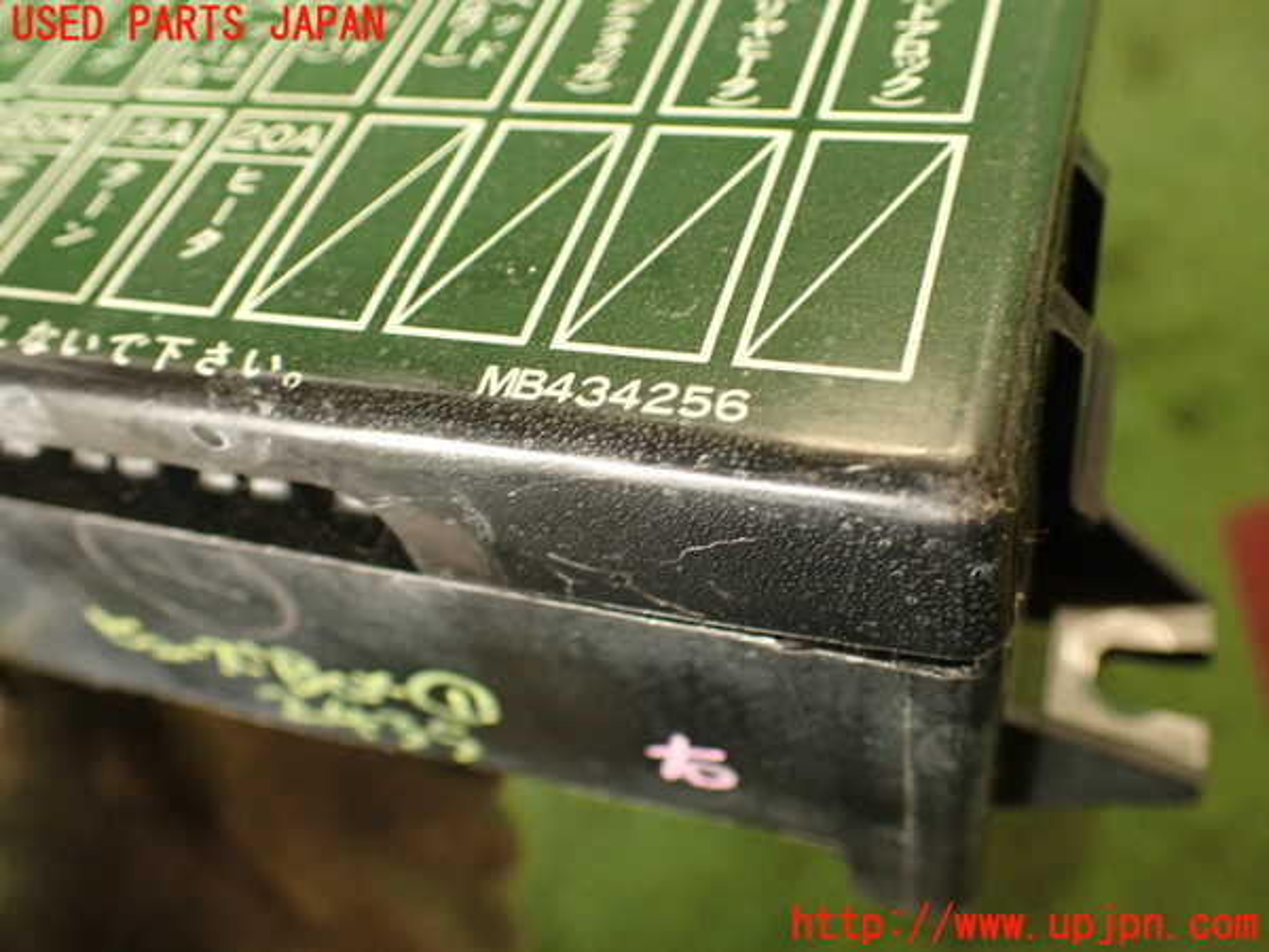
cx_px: 634
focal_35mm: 32
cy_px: 476
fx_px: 1173
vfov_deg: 44.2
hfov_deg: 56.8
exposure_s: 1/30
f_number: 2.4
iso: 250
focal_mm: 5.79
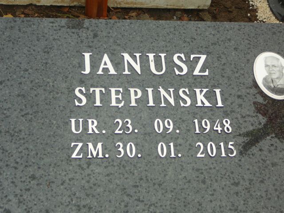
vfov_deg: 20.7
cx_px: 142
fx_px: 583
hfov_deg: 27.4
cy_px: 106
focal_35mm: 71
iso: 80
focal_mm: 10.5
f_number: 3.7
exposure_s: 1/125
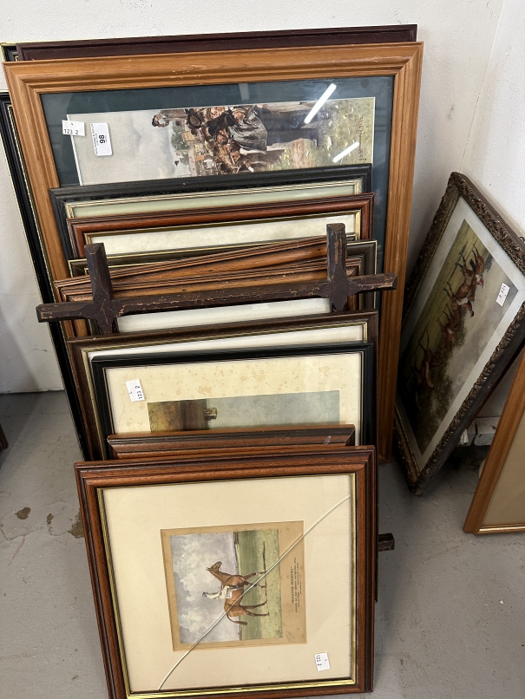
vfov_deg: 71.6
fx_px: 485
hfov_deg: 56.8
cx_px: 262
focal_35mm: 24
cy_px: 350
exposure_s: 1/50
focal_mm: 6.86
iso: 250
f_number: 1.78
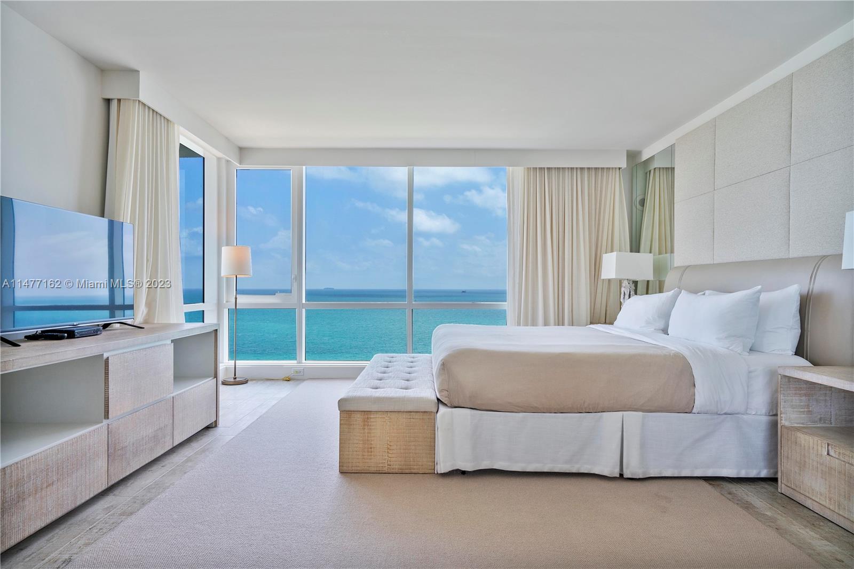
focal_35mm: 21
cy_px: 284
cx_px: 427
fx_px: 498
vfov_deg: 59.5
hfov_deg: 81.2
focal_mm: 21
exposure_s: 1/100
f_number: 8
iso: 400
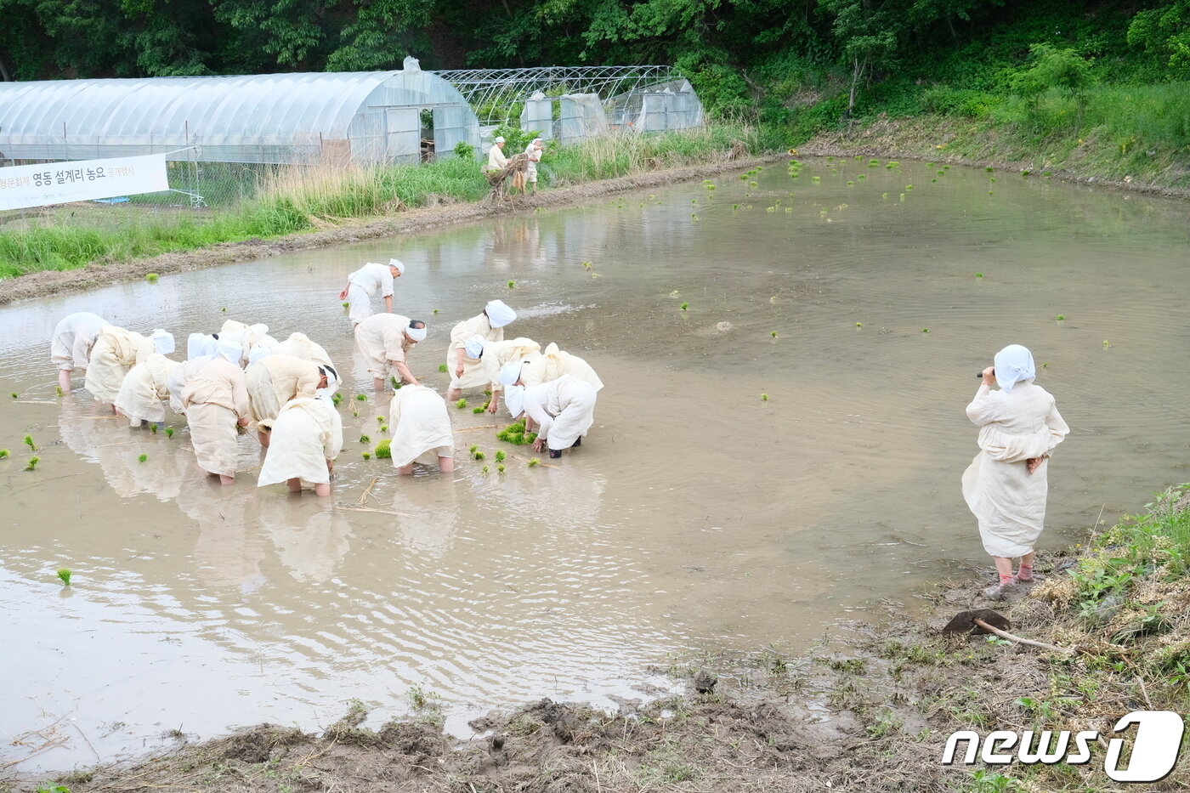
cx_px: 595
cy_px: 396
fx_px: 1289
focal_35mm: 39
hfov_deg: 49.6
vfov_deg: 34.2
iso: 320
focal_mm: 26
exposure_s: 1/210
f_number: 5.6
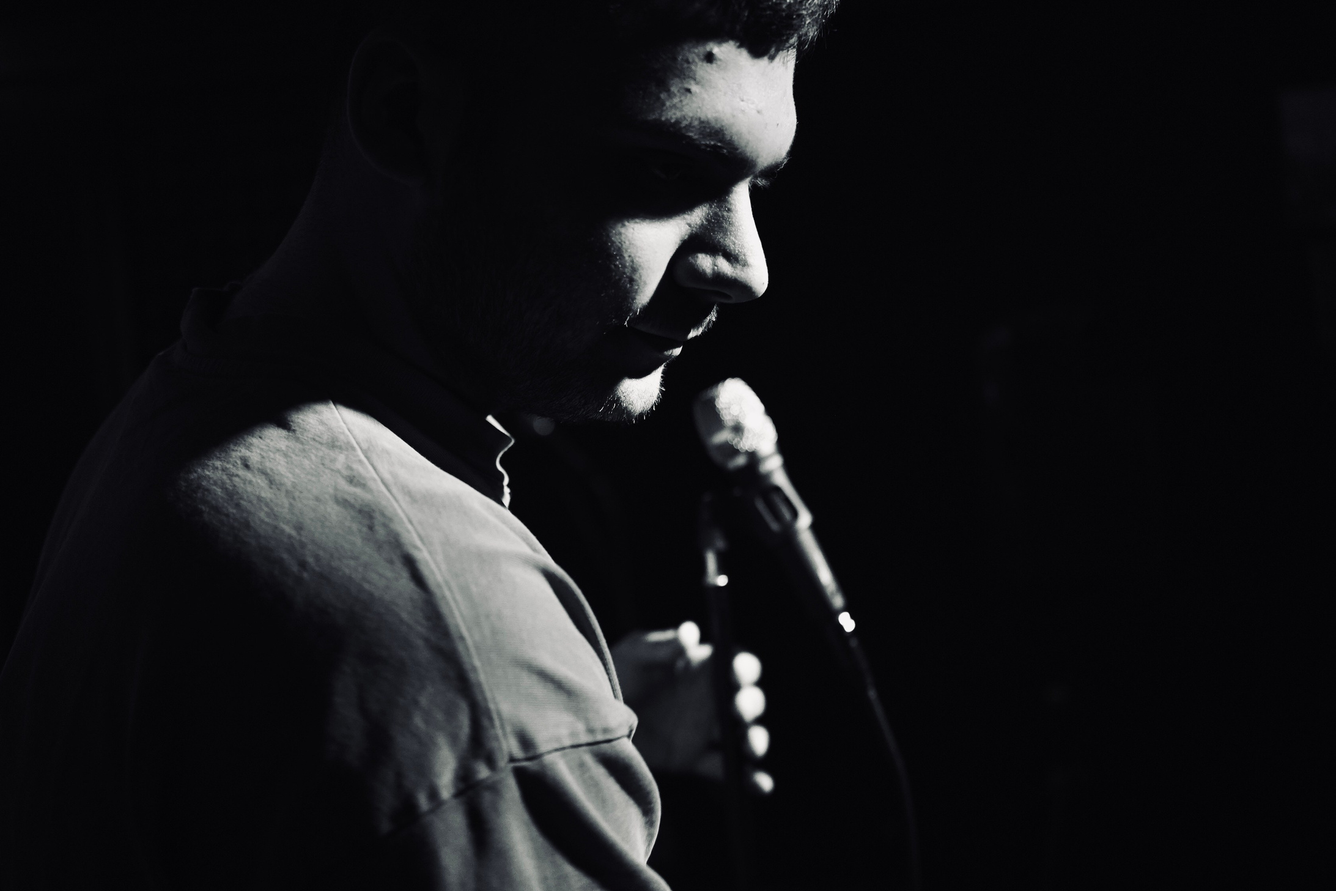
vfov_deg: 32.6
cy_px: 416
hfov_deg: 47.2
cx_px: 566
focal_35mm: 41
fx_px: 1522
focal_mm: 35
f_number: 2.8
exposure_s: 1/250
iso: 3200
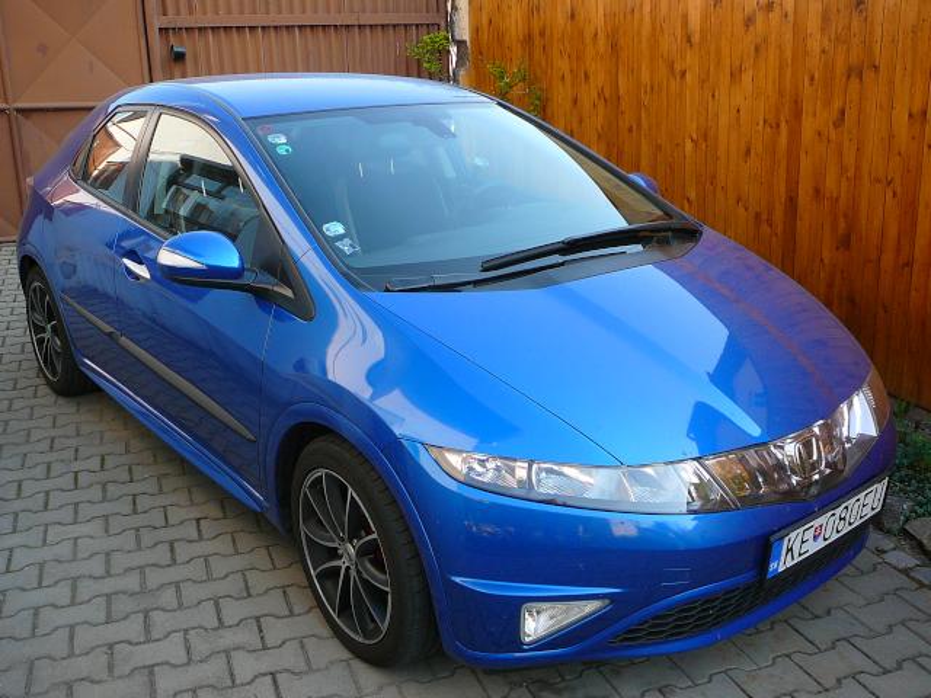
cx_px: 466
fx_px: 941
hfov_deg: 52.6
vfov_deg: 40.7
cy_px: 349
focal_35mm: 35
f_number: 2.8
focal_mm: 5.2
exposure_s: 1/250
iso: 80
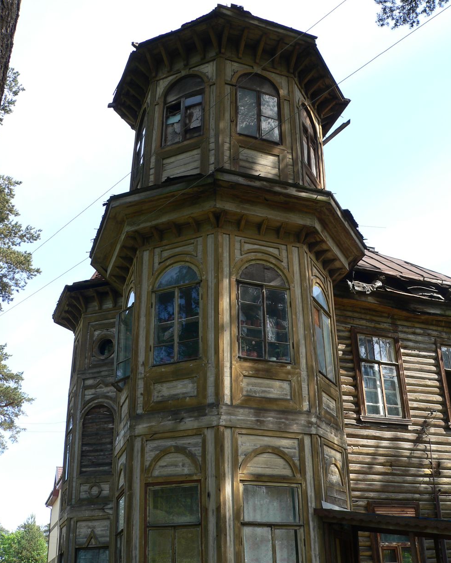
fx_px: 634
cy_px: 295
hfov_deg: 39.1
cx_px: 223
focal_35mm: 38
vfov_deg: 47.9
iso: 80
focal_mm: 6
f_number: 4
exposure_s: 1/125
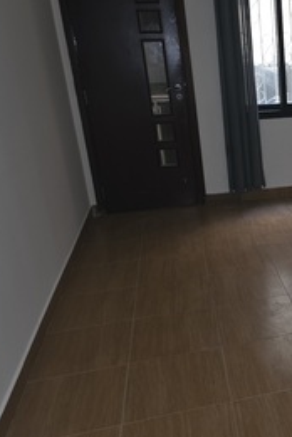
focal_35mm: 42
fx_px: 510
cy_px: 226
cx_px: 331
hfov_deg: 28.6
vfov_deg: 46.3
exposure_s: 1/12
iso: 160
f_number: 1.7
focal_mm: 6.3
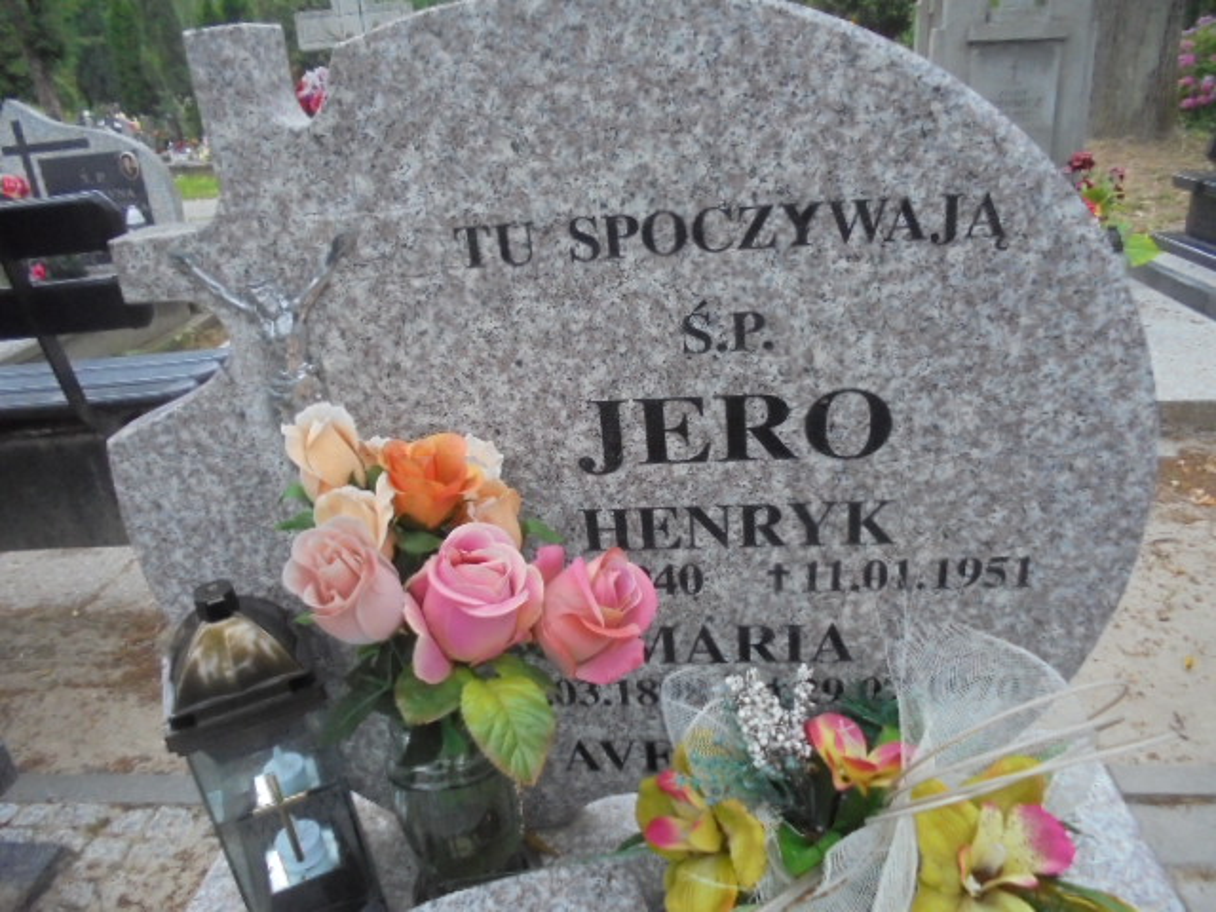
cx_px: 608
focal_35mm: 26
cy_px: 456
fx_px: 913
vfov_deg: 53.1
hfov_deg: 67.3
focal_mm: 4.6
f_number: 3.5
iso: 400
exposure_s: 1/30
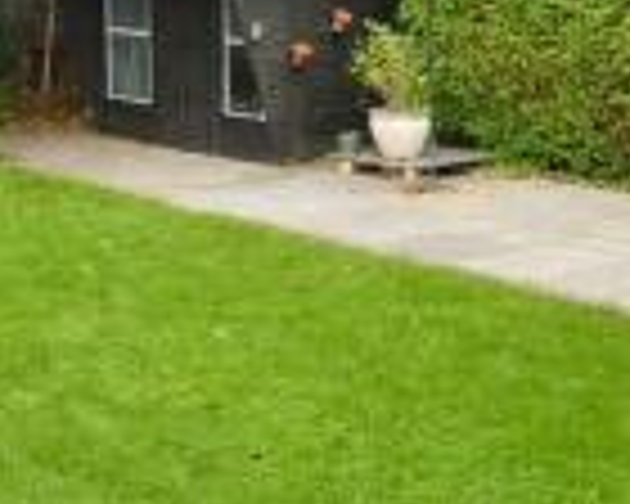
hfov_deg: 28.1
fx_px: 1249
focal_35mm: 67
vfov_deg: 22.4
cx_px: 198
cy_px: 79
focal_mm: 14
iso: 100
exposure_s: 1/125
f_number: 6.3
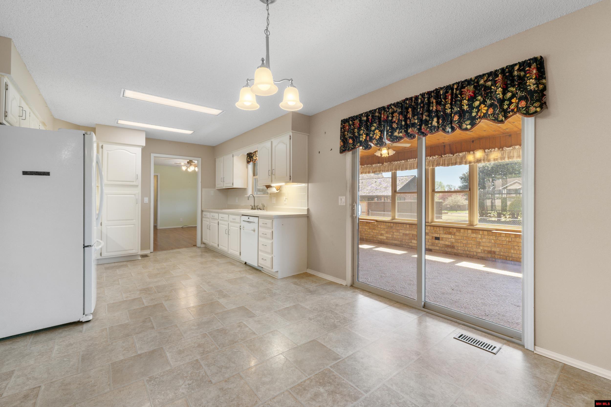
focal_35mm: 15
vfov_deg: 77.3
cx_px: 306
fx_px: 255
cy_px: 204
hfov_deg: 100.4
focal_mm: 10
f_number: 9
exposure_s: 1/80
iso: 200
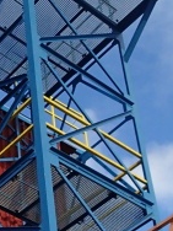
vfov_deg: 18.3
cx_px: -71
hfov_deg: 13.8
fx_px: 680
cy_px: 275
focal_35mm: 102
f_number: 2.8
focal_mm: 4.5
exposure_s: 1/2000
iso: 200
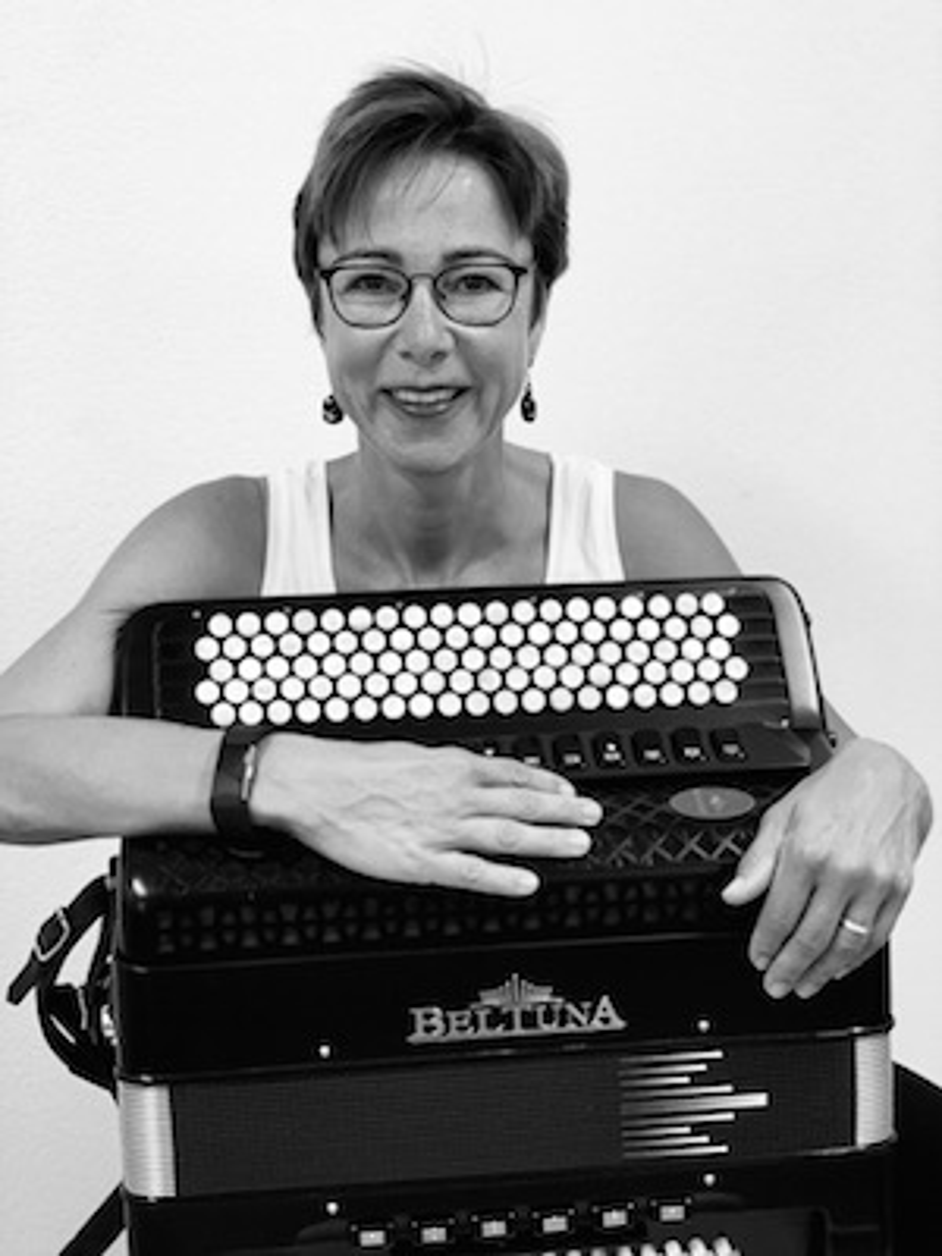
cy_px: 628
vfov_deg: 36.8
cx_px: 471
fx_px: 1887
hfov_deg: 28.0
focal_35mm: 52
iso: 250
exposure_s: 1/50
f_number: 2.4
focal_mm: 6
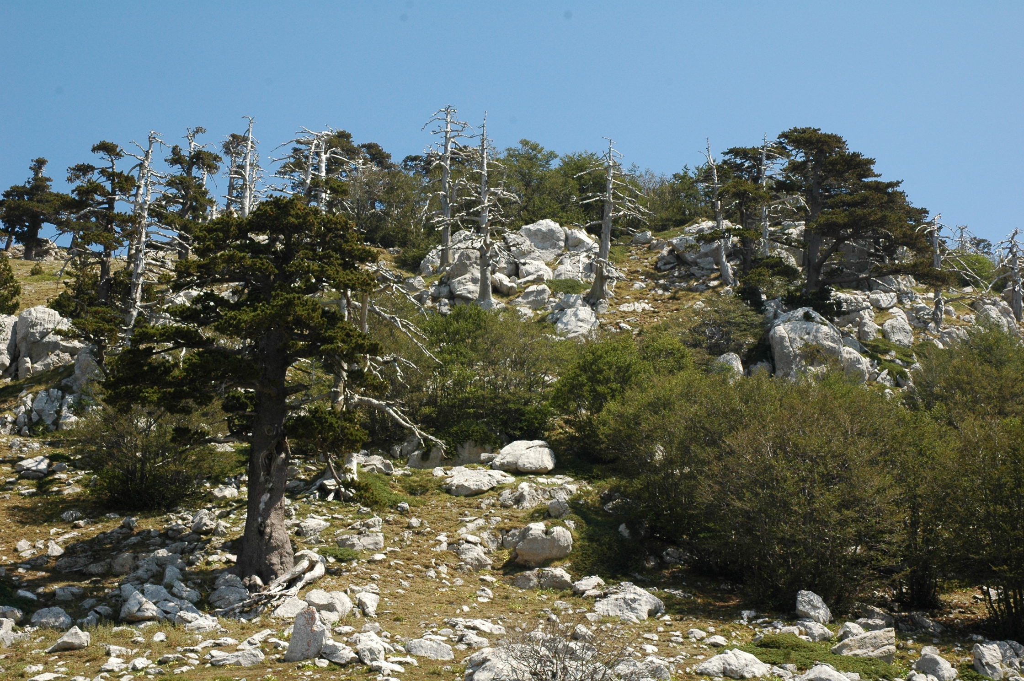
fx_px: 1492
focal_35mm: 52
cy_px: 340
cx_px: 512
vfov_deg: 25.7
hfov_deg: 37.9
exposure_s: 1/250
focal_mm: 35
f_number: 10
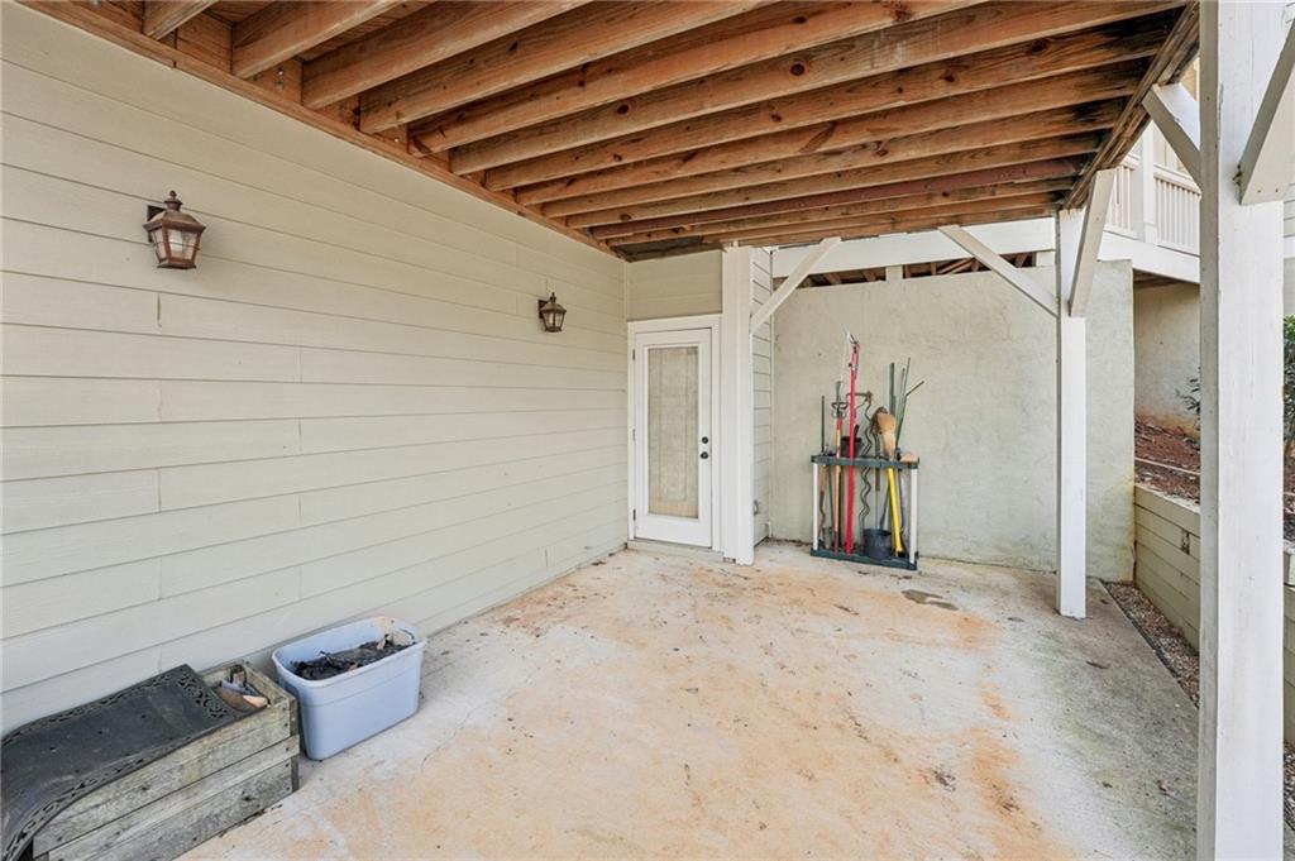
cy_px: 430
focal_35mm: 14
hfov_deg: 104.3
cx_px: 648
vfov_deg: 81.1
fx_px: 503
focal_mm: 14
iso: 320
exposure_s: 1/80
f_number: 8
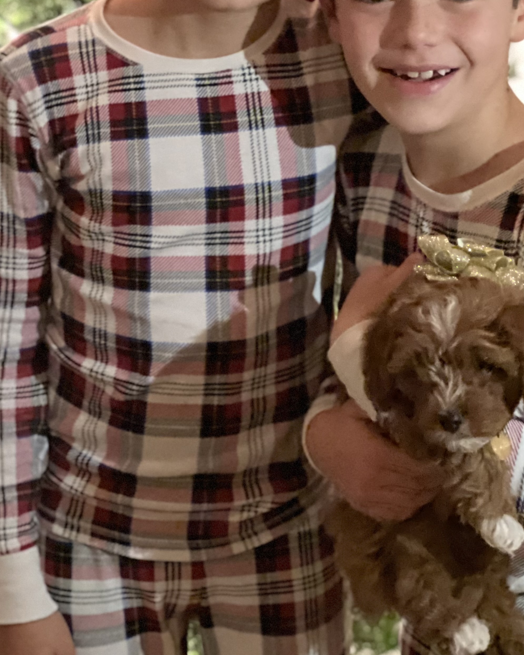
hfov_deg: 12.6
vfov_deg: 15.7
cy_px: 187
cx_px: 335
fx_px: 2365
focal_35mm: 122
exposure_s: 1/15
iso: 2000
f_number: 2.8
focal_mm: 9
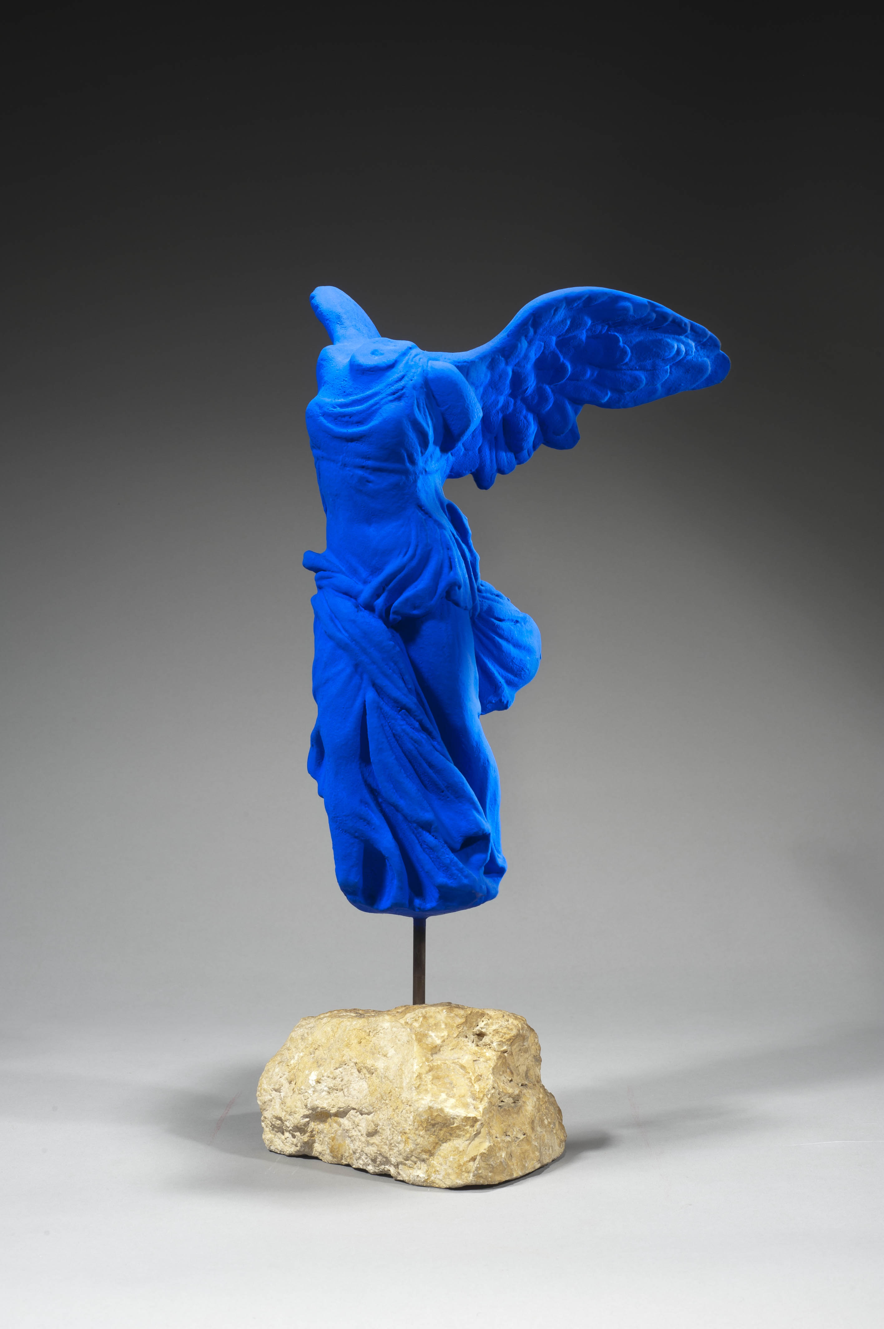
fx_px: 2213
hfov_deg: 22.6
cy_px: 664
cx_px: 442
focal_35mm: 60
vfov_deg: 33.4
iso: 100
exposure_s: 1/160
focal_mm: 60
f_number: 18
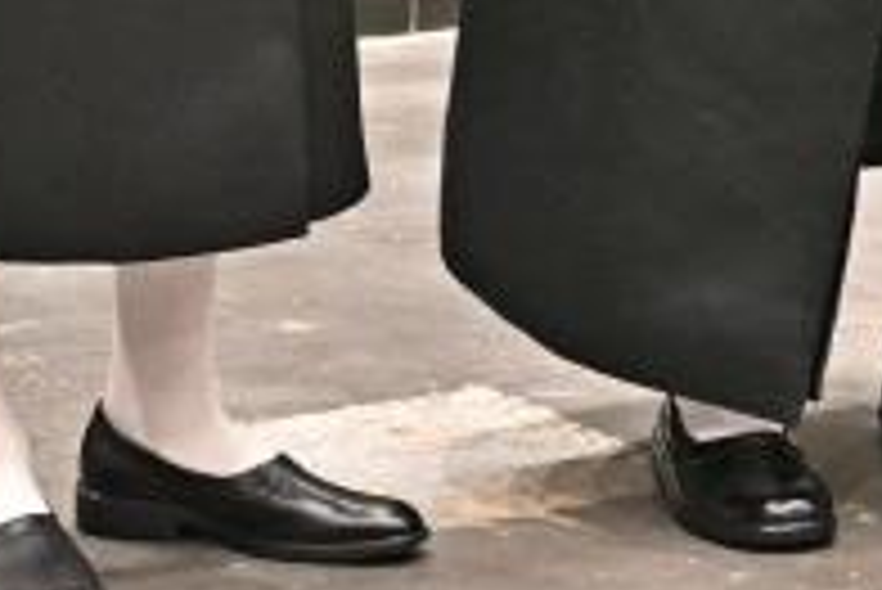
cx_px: 940
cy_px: -700
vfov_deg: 5.6
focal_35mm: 240
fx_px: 5884
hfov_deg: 8.5
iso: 1600
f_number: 4
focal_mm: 46
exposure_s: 1/400
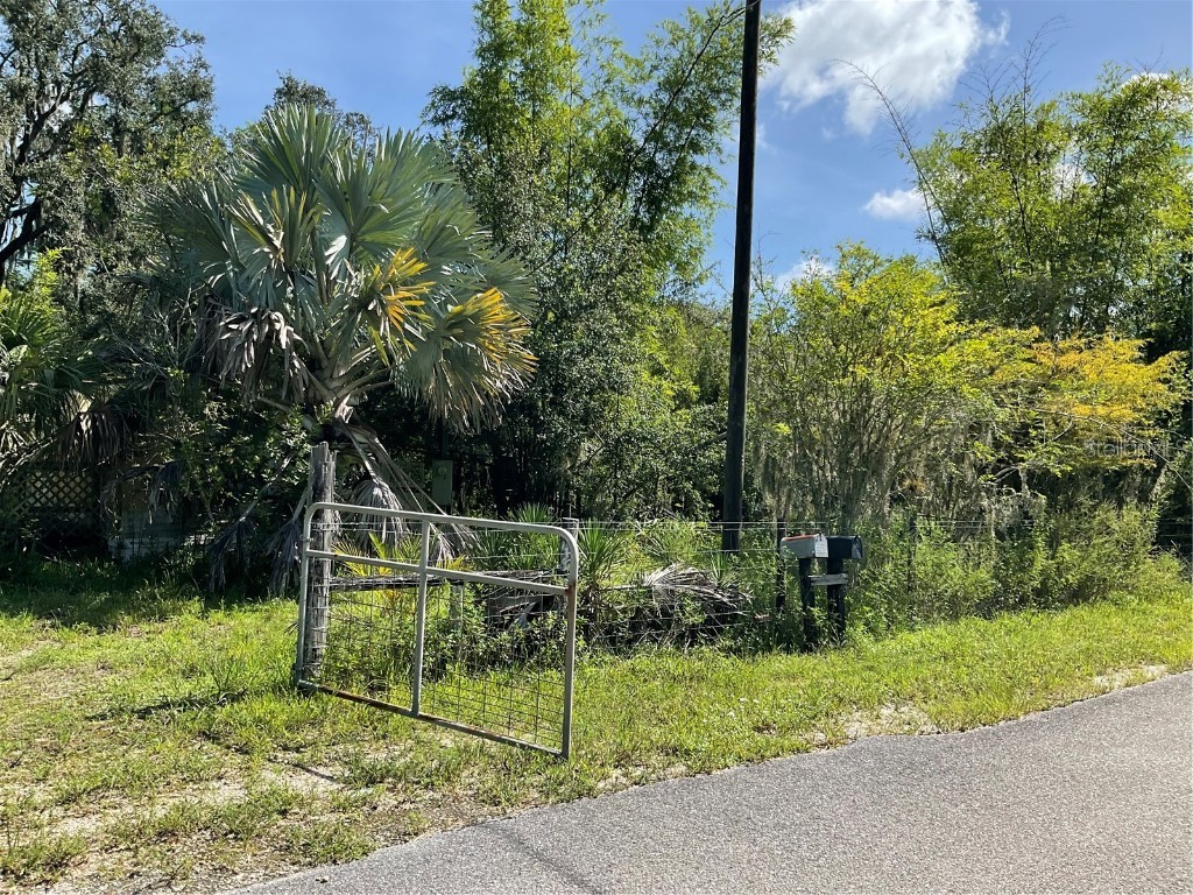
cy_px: 448
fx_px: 999
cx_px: 596
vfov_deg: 48.2
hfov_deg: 61.7
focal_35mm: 29
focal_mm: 3
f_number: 1.8
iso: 16
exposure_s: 1/1121
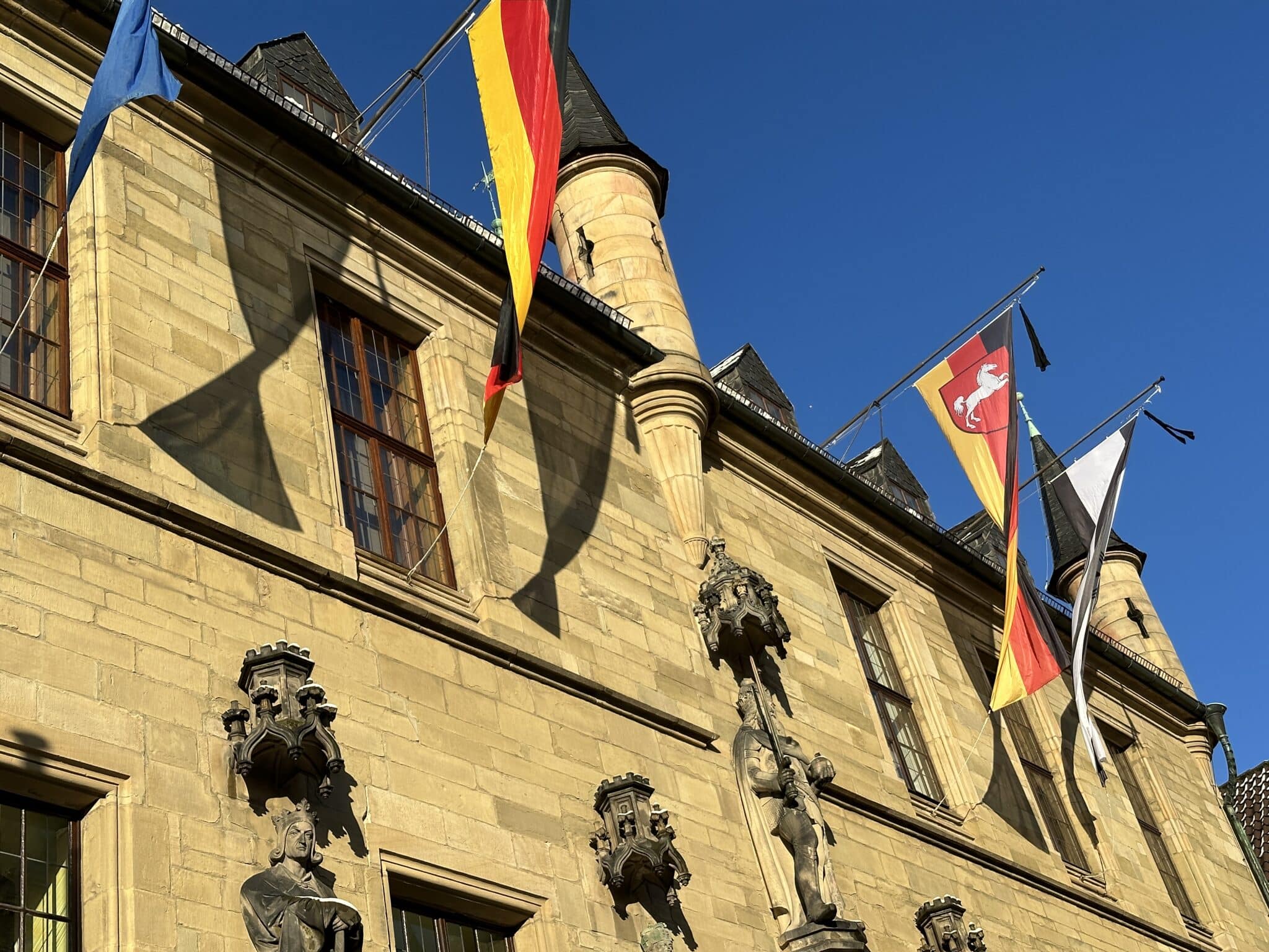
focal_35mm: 48
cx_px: 634
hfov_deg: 39.7
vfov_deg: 30.3
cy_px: 476
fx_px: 1760
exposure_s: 1/3472
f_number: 1.78
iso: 64
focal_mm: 6.86
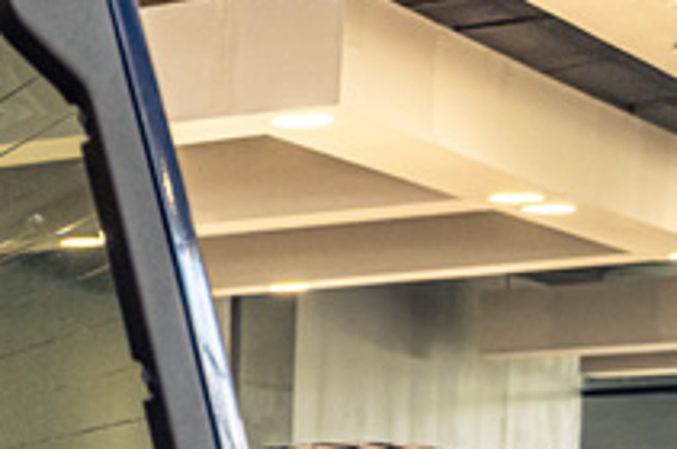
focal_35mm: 136
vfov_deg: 9.6
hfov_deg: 12.7
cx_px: -797
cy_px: 767
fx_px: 2554
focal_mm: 28
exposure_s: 1/125
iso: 1000
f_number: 4
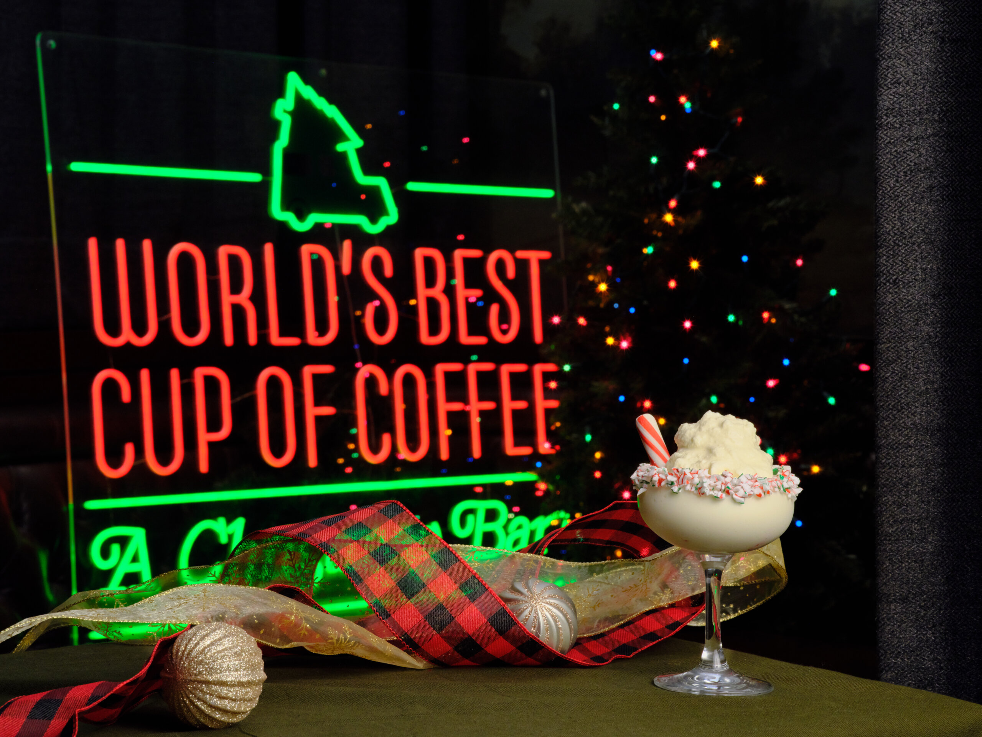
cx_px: 491
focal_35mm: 87
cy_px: 368
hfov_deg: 22.5
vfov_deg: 17.0
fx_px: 2468
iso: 2000
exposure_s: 1/25
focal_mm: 110
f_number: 22
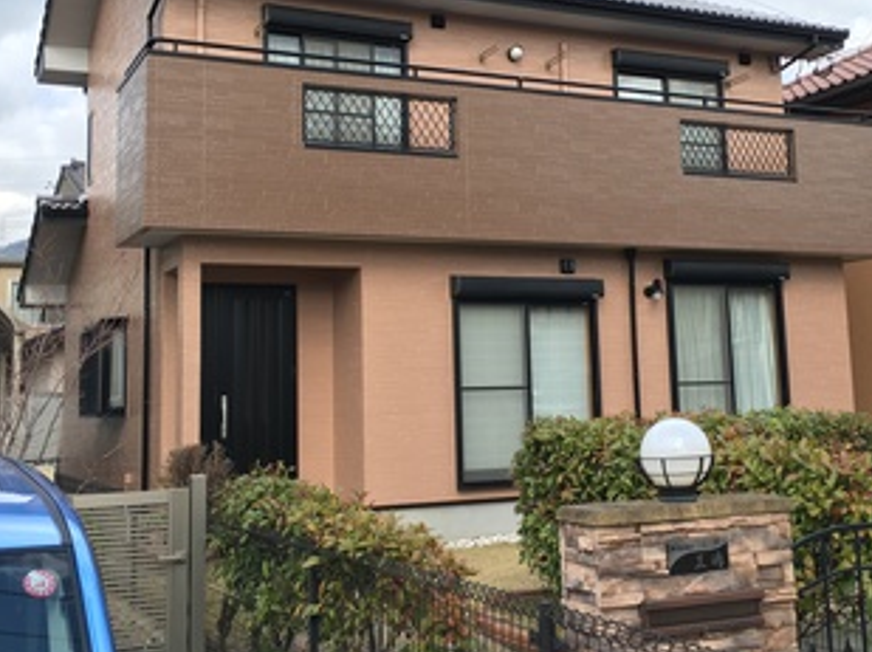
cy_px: 247
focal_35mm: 47
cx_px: 494
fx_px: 1183
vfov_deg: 30.7
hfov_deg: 40.4
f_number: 2.2
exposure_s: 1/323
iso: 25
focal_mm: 4.15
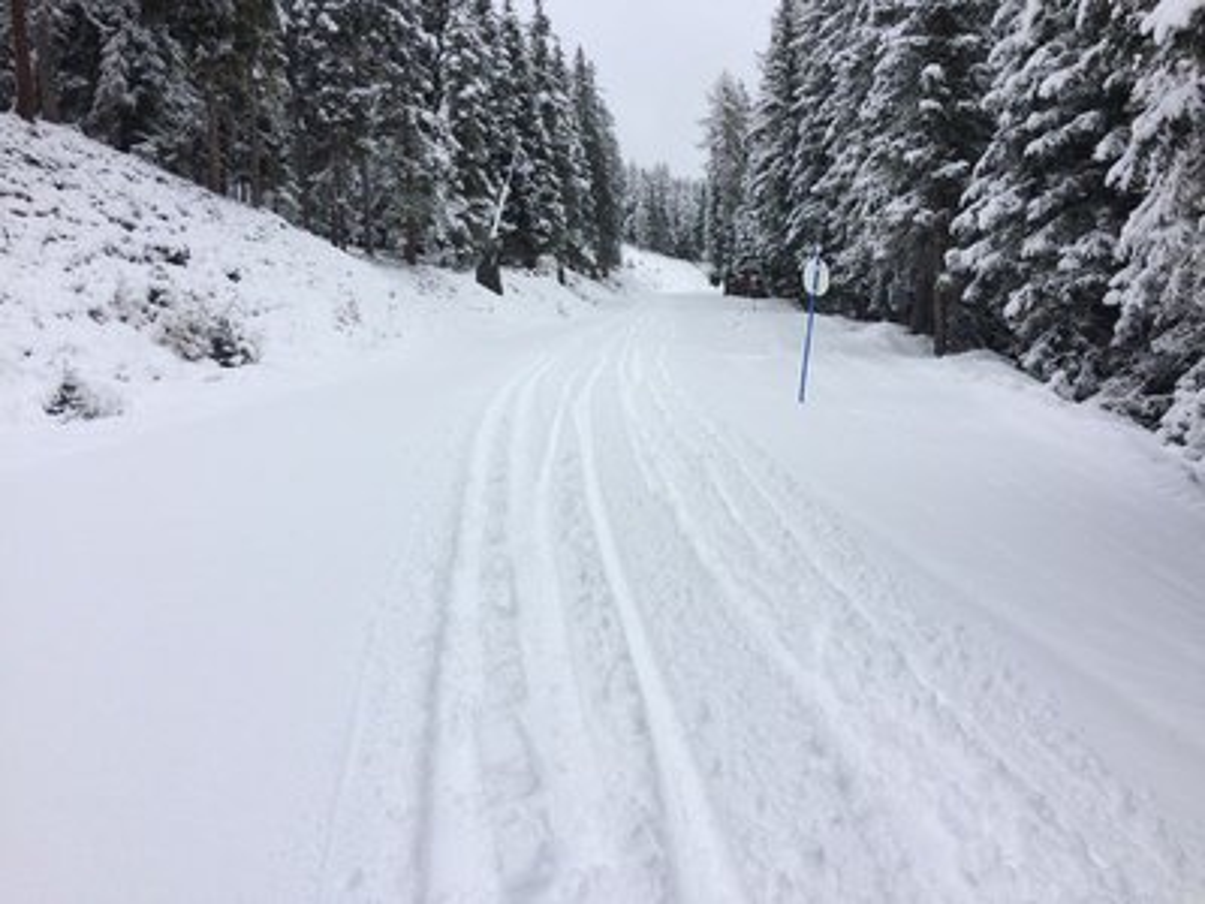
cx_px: 602
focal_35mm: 29
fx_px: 1010
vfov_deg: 48.2
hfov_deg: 61.7
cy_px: 452
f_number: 2.2
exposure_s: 1/1244
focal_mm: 4.15
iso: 32
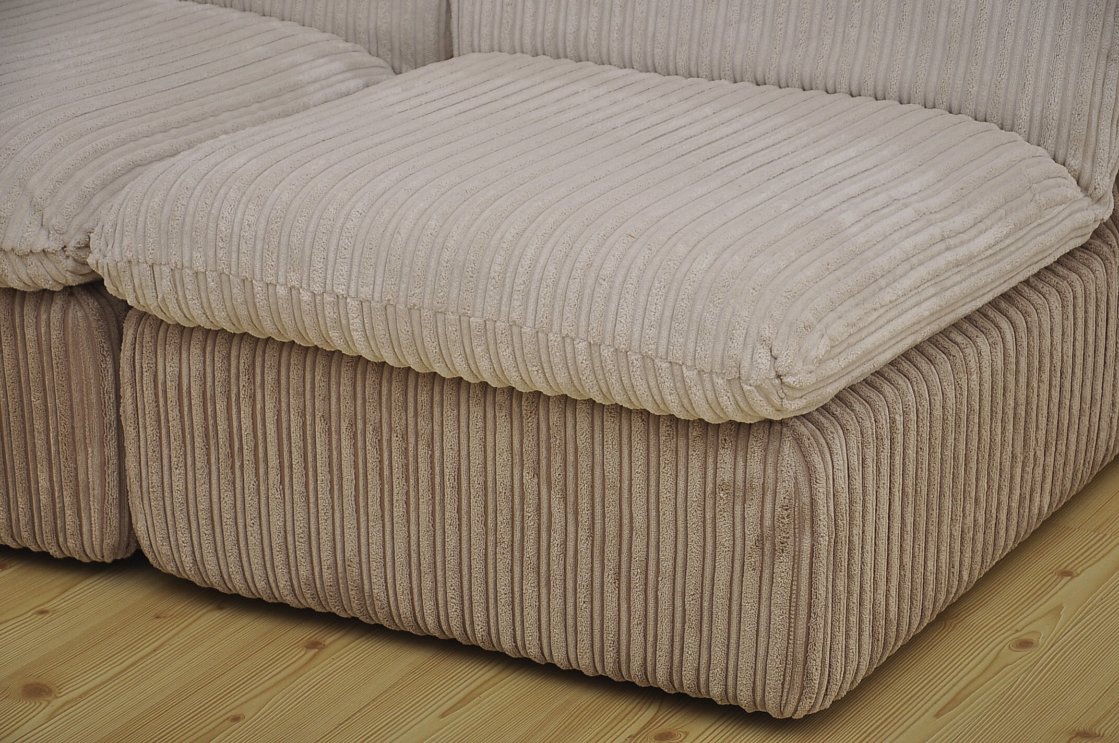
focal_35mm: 105
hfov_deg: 19.5
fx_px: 3260
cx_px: 560
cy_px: 372
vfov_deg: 13.0
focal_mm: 70
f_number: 5.3
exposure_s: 1/200
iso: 280
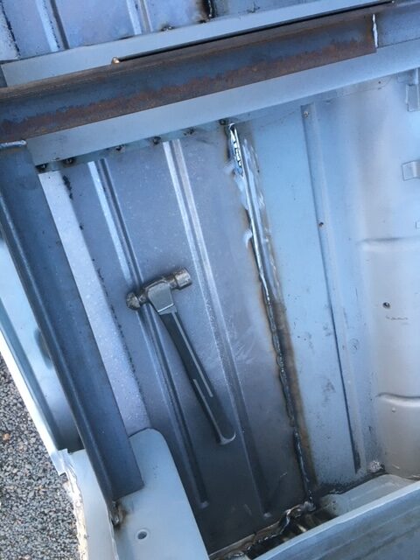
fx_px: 469
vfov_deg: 61.7
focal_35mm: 29
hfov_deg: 48.2
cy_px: 280
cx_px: 210
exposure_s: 1/33
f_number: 2.2
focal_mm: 4.15
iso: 100
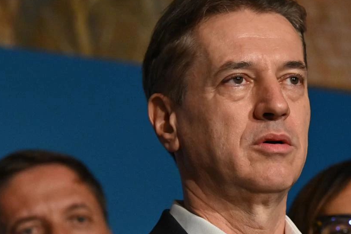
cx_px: 275
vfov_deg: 3.8
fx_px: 3559
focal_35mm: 365
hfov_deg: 5.6
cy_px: 163
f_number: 6.3
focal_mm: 185
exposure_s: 1/200
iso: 4000
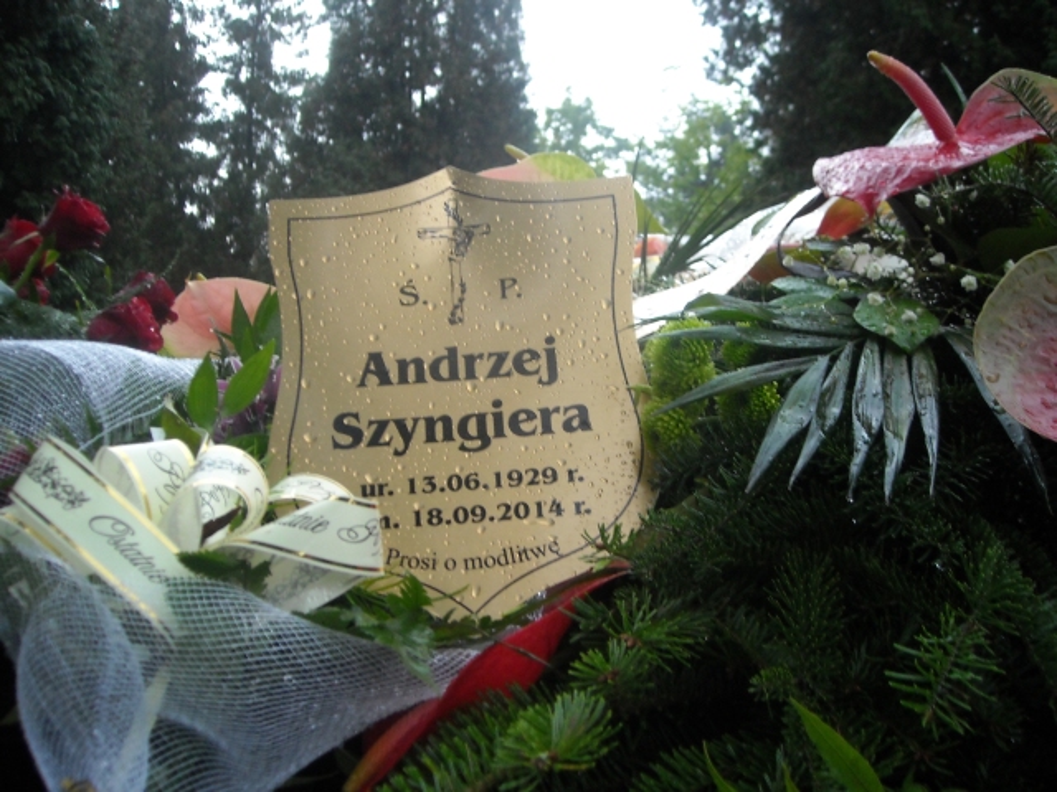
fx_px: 1069
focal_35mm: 35
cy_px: 396
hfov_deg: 52.6
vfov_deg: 40.7
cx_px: 528
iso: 191
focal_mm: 5.7
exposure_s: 1/60
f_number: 2.8
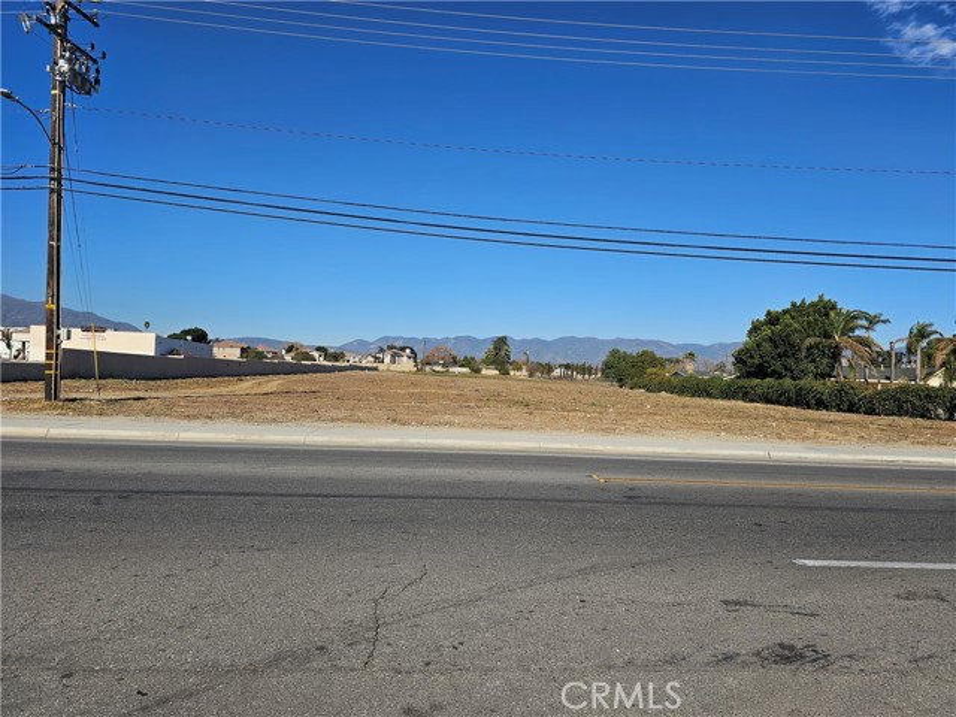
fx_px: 635
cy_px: 358
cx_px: 478
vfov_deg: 58.9
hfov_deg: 73.9
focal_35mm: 23
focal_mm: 6.3
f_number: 1.7
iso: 10
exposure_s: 1/1307
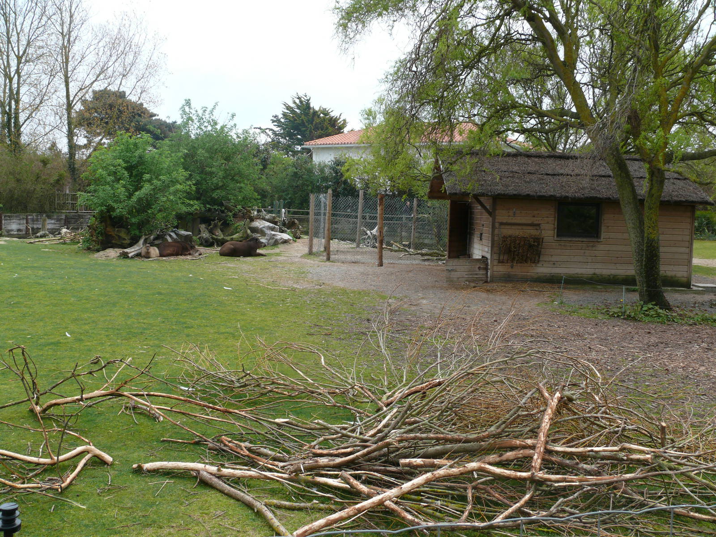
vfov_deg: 40.7
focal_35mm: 35
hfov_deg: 52.6
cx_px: 358
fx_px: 724
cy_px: 268
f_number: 4.5
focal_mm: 7.4
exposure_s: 1/200
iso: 100
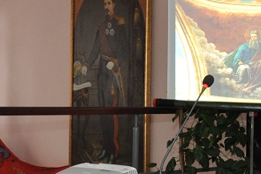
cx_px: 368
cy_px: 94
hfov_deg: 16.4
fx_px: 839
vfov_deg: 11.8
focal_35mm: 116
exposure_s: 1/60
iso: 800
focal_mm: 21
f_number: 4
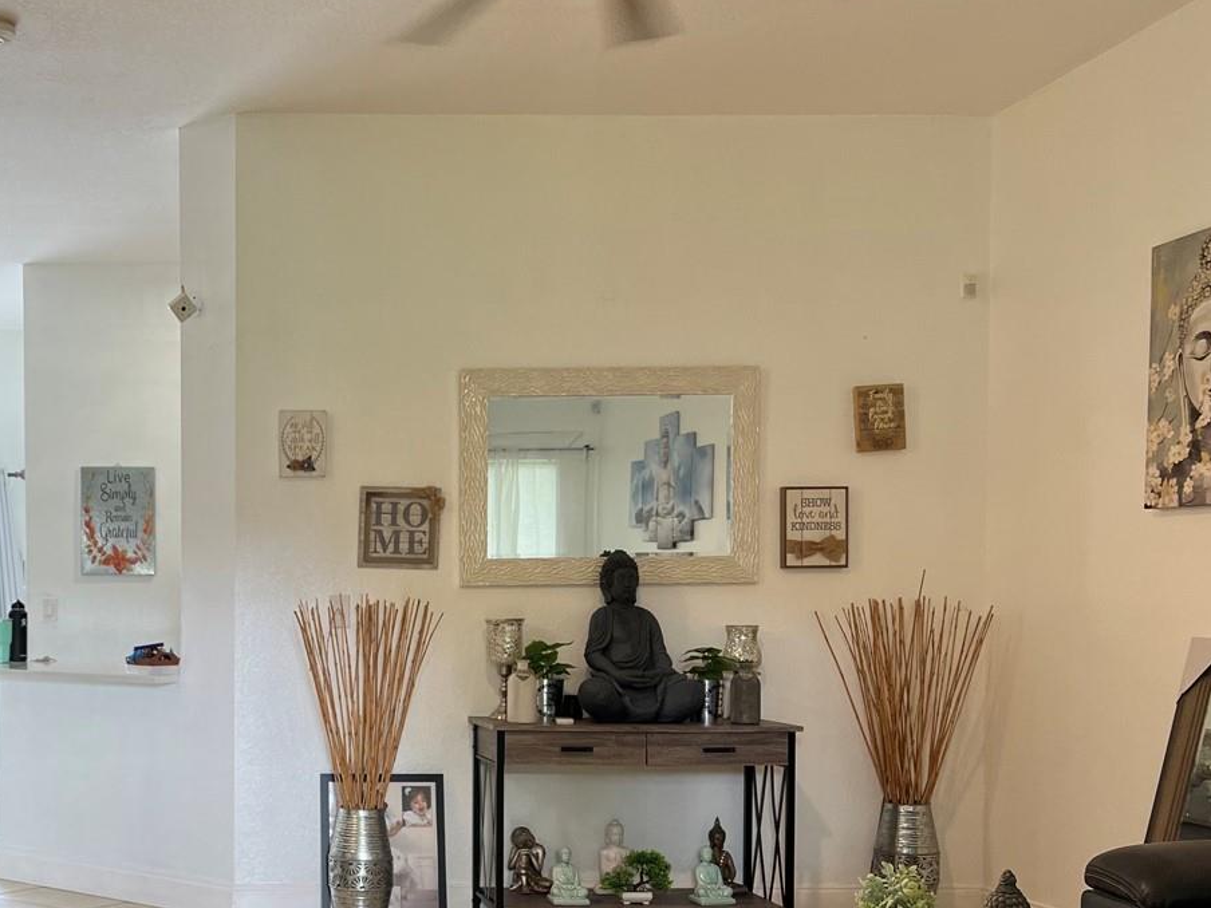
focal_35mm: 46
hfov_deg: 39.5
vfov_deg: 31.1
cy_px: 641
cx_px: 229
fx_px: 1609
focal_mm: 5.7
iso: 80
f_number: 1.5
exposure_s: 1/60
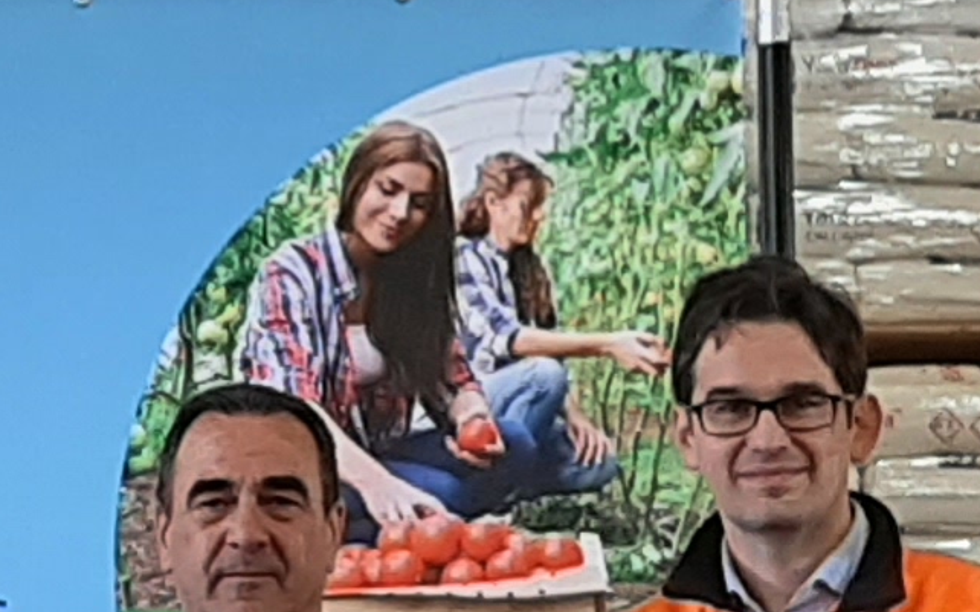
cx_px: -102
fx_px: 4620
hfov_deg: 11.9
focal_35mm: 173
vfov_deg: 7.6
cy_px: 496
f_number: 1.7
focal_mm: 3.93
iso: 64
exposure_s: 1/50
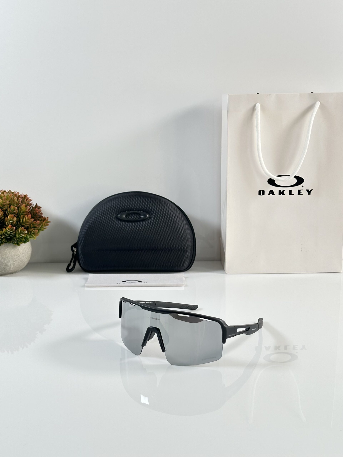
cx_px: 172
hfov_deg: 30.3
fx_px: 634
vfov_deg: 39.7
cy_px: 228
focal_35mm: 48
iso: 64
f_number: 1.78
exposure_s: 1/100
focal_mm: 6.86
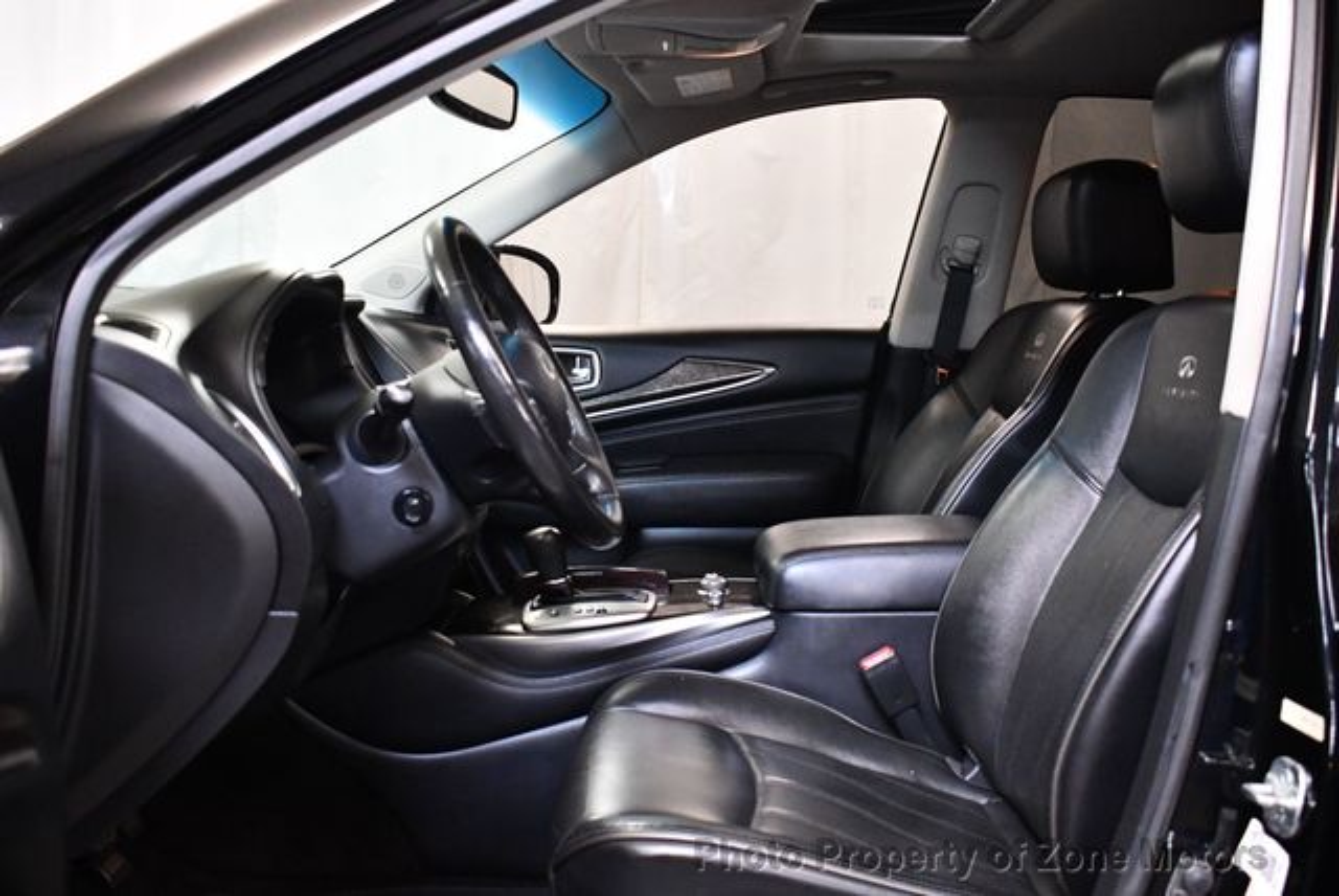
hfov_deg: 53.1
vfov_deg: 36.9
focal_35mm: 36
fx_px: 1340
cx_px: 670
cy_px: 448
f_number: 3.5
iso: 3200
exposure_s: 1/125
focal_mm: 18
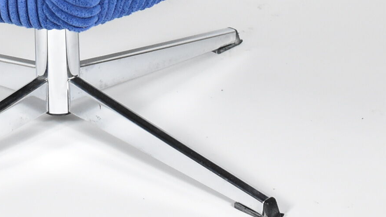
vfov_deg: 7.4
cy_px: -175
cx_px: 50
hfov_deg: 13.3
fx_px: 1638
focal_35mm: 160
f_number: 4.2
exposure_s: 1/125
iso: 1800
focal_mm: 30
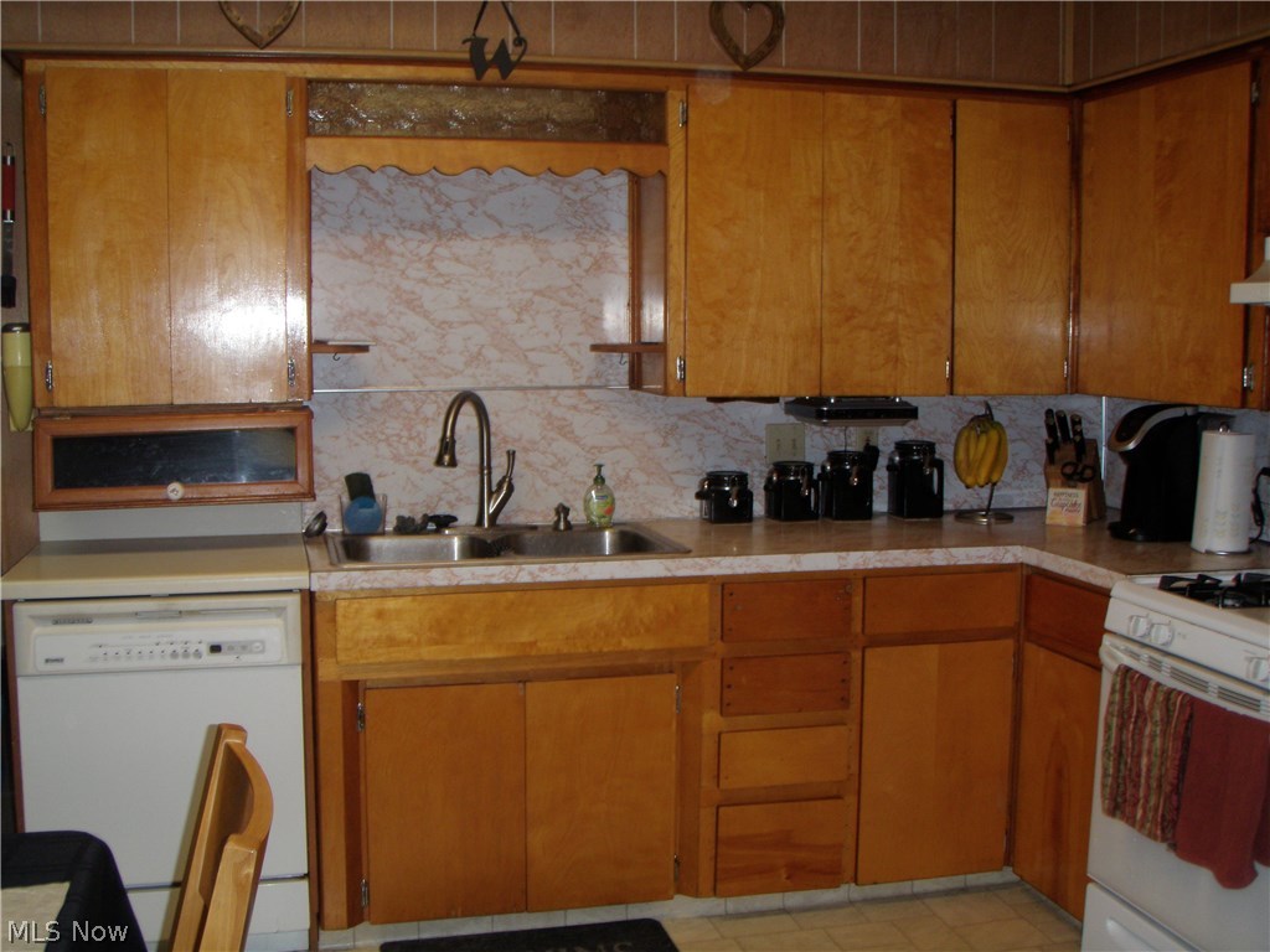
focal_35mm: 38
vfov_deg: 37.7
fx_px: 1394
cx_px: 635
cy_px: 476
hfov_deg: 49.0
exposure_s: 1/30
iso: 125
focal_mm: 6.7
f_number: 3.5
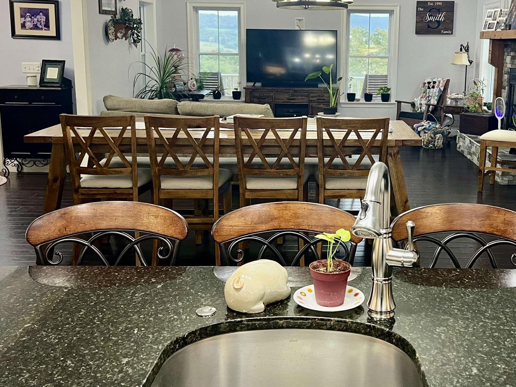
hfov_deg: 42.6
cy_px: 164
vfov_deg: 32.8
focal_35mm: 44
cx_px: 324
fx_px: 656
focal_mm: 5.7
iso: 160
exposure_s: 1/60
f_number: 1.5
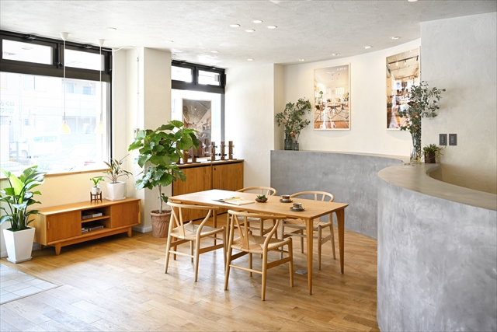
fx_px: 428
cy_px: 166
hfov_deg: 60.3
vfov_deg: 42.3
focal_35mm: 31
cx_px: 248
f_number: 9.5
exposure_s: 1/6
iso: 100
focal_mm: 31
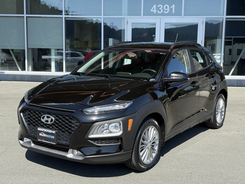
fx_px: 340
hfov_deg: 39.7
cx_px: 122
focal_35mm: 48
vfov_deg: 30.3
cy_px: 92
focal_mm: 6.76
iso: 64
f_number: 1.78
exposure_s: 1/1715
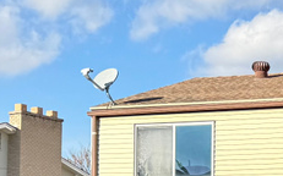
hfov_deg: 16.9
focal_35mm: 113
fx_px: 871
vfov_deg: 11.4
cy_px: 193
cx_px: 415
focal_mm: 6.76
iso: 80
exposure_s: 1/3597
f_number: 1.78
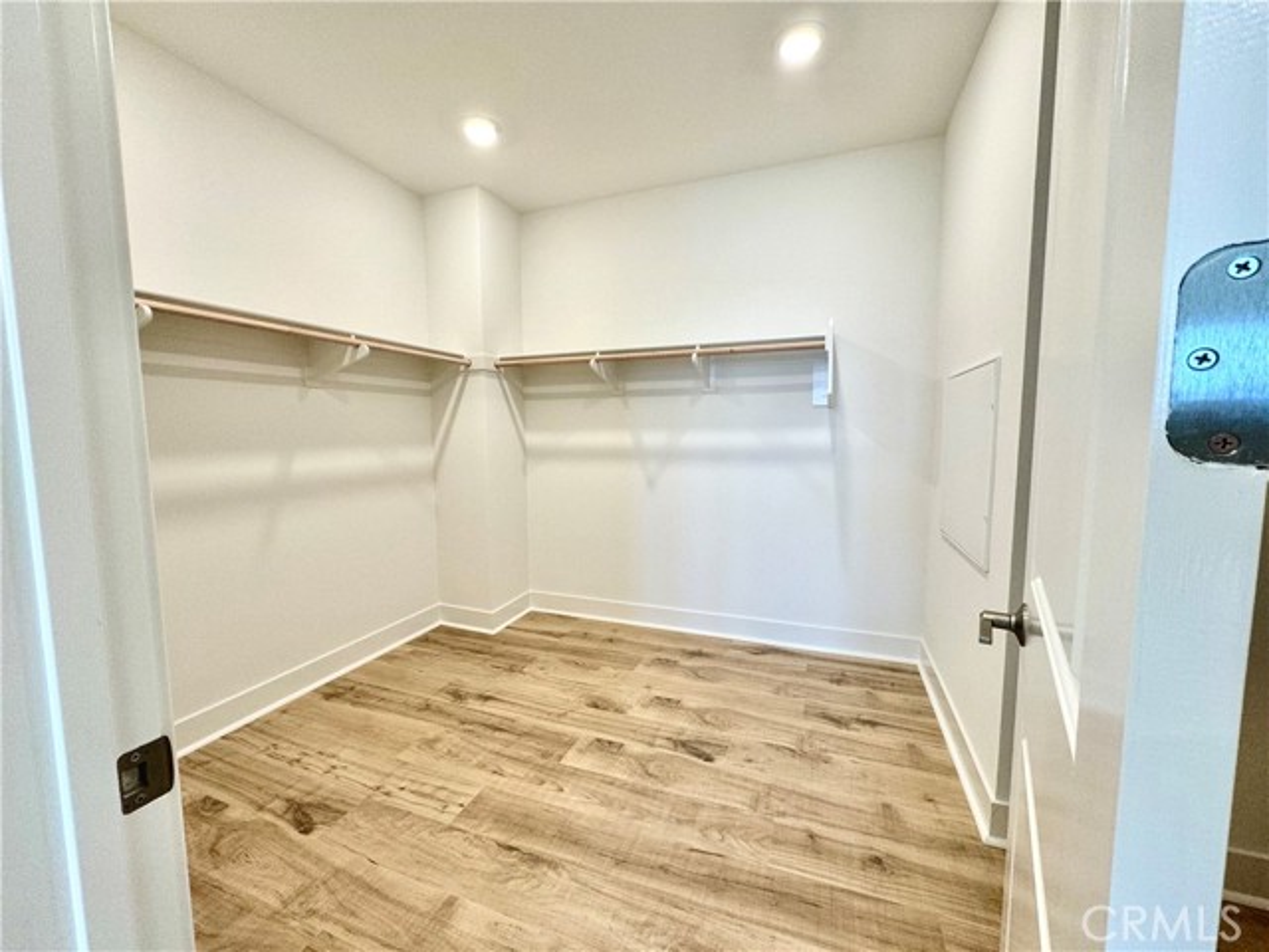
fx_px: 513
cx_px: 634
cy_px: 476
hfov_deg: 102.1
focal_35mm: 14
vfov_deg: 85.7
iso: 100
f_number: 2.2
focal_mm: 2.22
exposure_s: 1/120
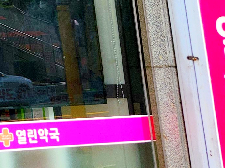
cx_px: -306
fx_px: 871
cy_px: -96
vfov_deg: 10.6
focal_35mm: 134
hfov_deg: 12.0
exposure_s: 1/1111
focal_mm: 5.4
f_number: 1.8
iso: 20
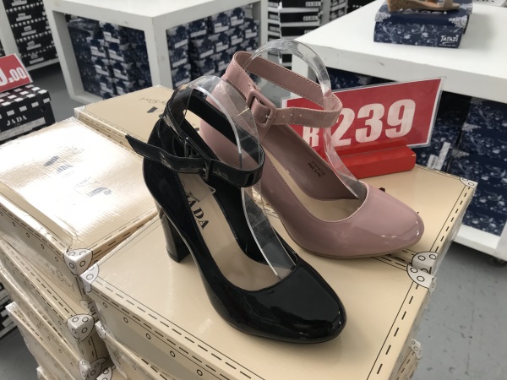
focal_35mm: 28
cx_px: 254
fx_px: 410
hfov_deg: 63.4
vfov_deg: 49.7
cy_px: 190
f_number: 1.8
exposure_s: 1/50
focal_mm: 3.99
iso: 32
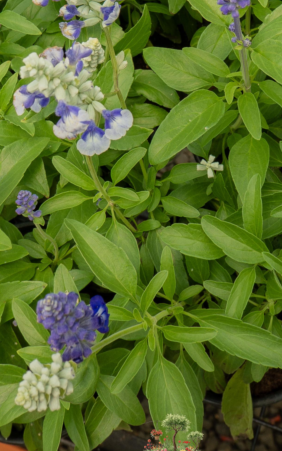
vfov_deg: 32.9
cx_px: 174
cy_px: 29
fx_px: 713
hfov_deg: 22.3
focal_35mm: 58
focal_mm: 16
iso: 250
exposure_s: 1/320
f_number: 9
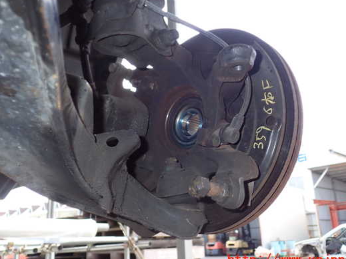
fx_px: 370
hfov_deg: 50.1
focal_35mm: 37
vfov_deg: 38.6
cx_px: 178
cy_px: 119
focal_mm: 5.79
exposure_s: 1/30
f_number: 7.1
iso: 100
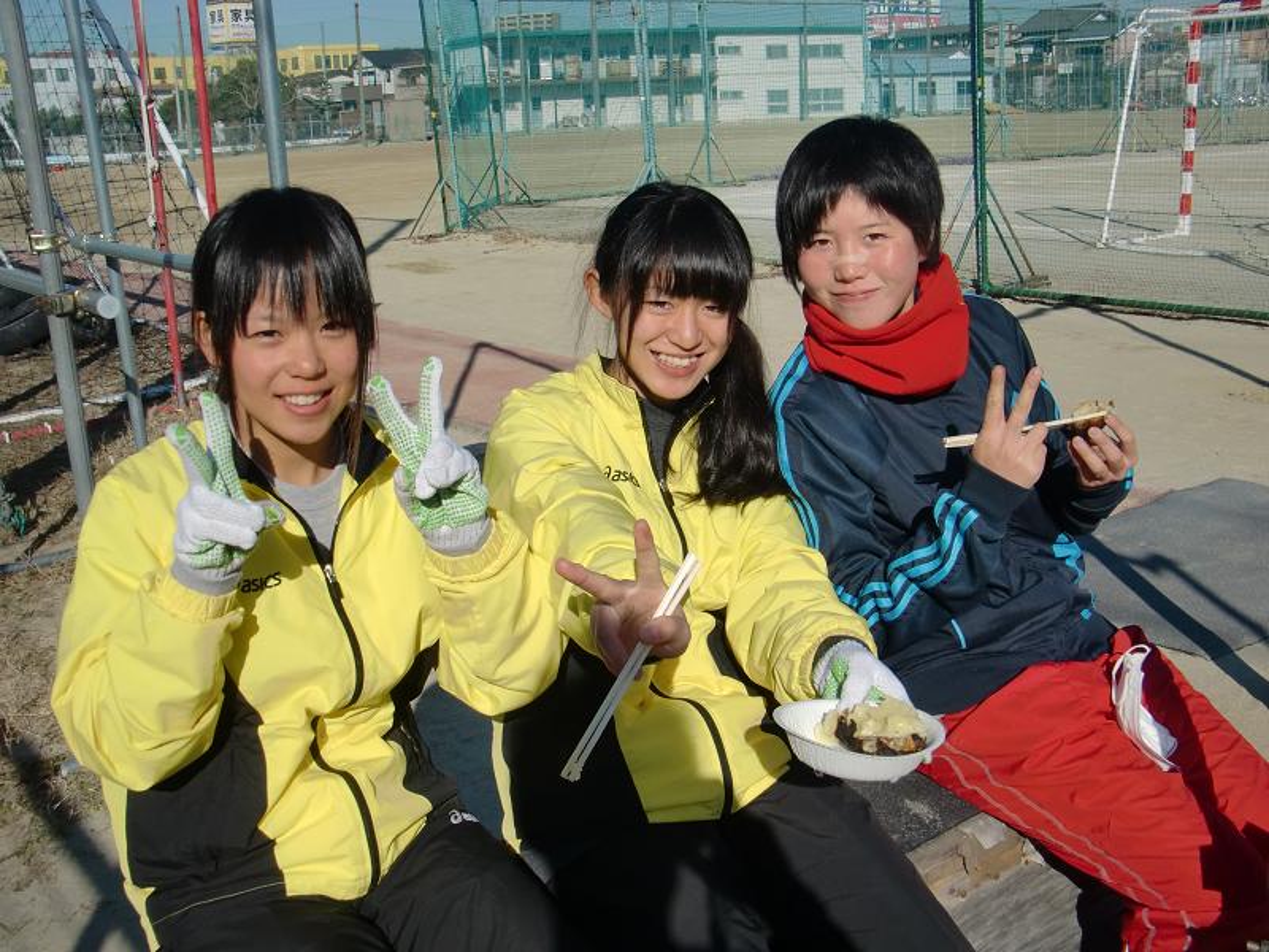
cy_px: 476
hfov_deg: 49.0
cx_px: 634
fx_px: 1393
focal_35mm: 38
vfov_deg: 37.7
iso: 64
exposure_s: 1/250
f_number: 8.9
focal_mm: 6.66
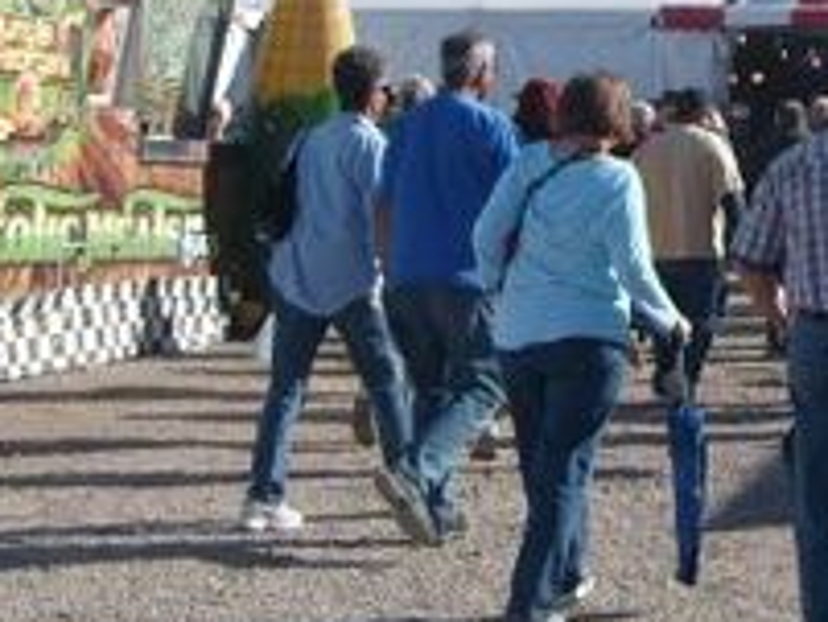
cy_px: -21
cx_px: 855
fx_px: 2226
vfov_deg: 15.6
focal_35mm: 93
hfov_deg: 20.3
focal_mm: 5.8
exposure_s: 1/350
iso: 80
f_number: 7.1
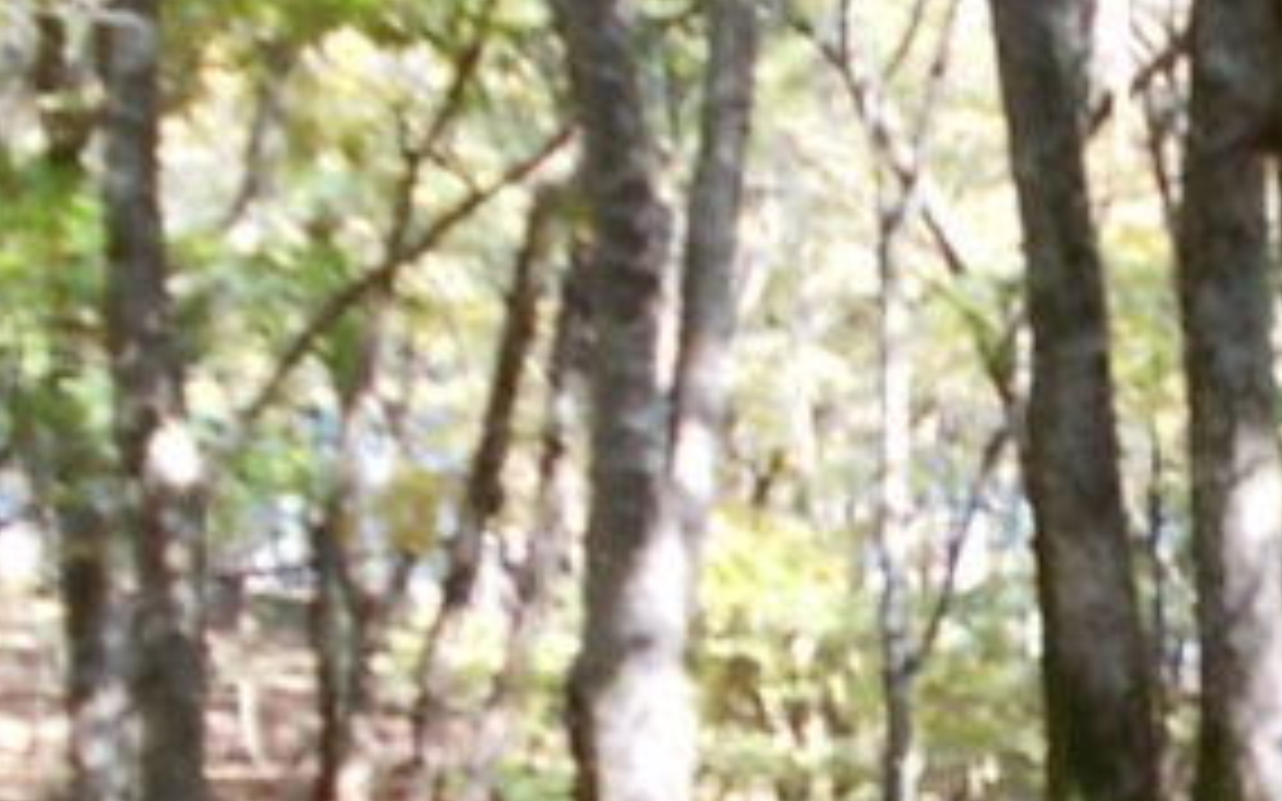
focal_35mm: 99
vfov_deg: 13.0
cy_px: 855
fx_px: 3458
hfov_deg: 19.5
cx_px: 1619
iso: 80
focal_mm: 4.6
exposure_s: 1/50
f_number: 3.2
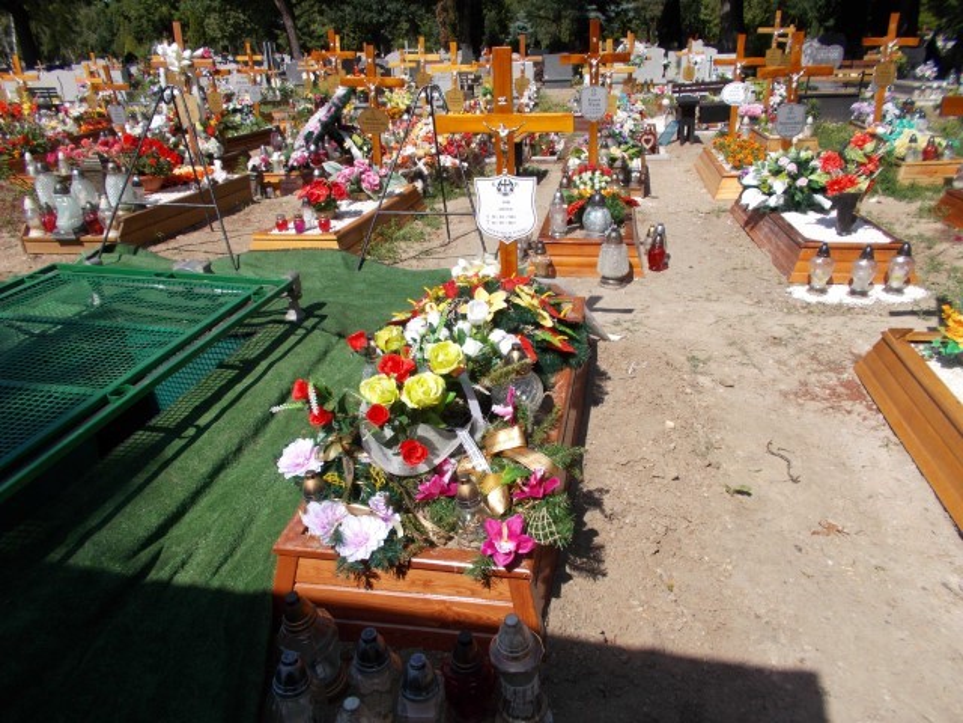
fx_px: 723
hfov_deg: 67.3
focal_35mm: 26
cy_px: 362
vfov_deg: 53.1
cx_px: 482
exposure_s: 1/1250
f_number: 3.2
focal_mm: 4.6
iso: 80
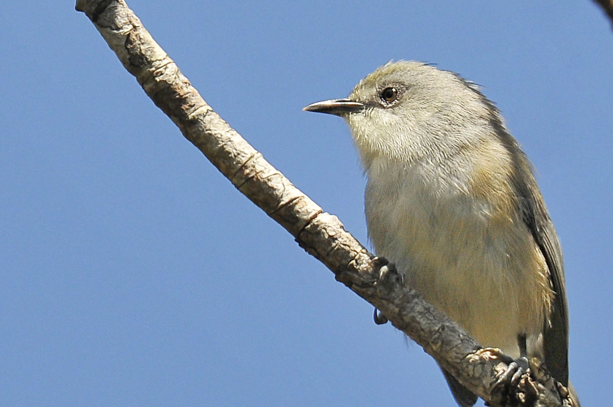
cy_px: 209
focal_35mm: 1018
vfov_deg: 1.3
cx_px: 366
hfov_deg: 2.0
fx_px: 17314
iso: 400
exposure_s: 1/1600
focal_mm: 550
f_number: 6.3
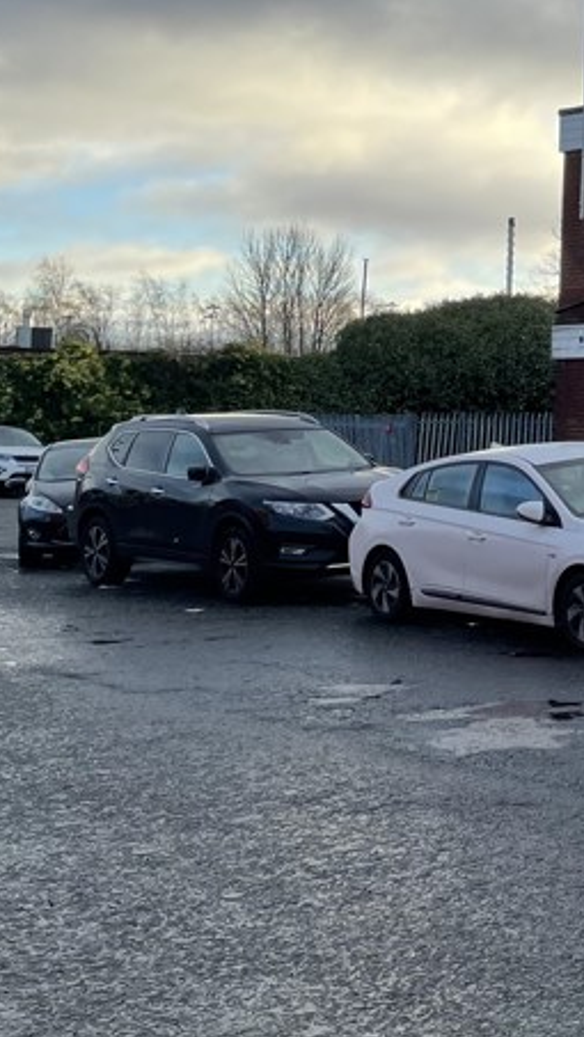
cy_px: 252
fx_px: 1761
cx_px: 1120
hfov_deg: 15.5
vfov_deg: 32.2
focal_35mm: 64
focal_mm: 4.2
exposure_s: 1/1233
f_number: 1.6
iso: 32
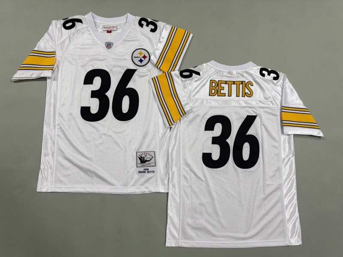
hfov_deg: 71.6
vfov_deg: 56.8
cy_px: 128
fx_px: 238
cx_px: 172
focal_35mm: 24
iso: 160
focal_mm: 6.76
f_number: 1.78
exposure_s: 1/100
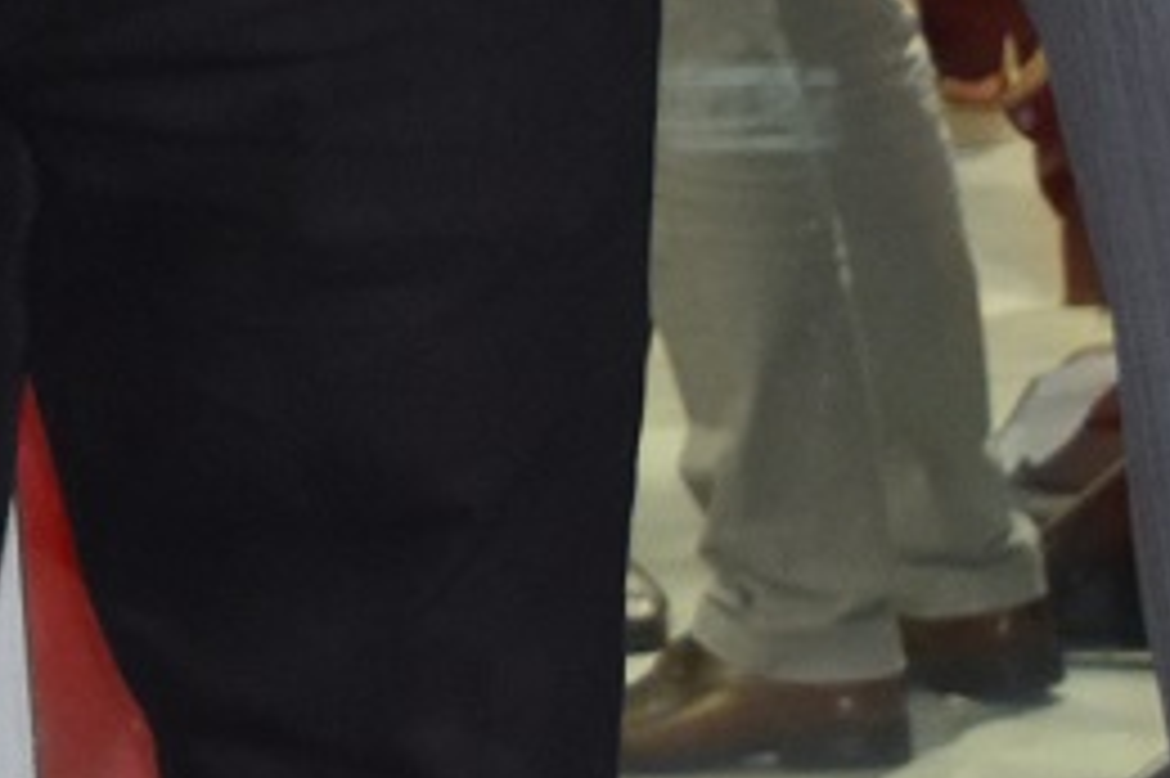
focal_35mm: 301
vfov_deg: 4.4
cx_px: -873
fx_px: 9791
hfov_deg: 6.7
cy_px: -1534
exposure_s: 1/100
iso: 800
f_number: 5
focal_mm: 29
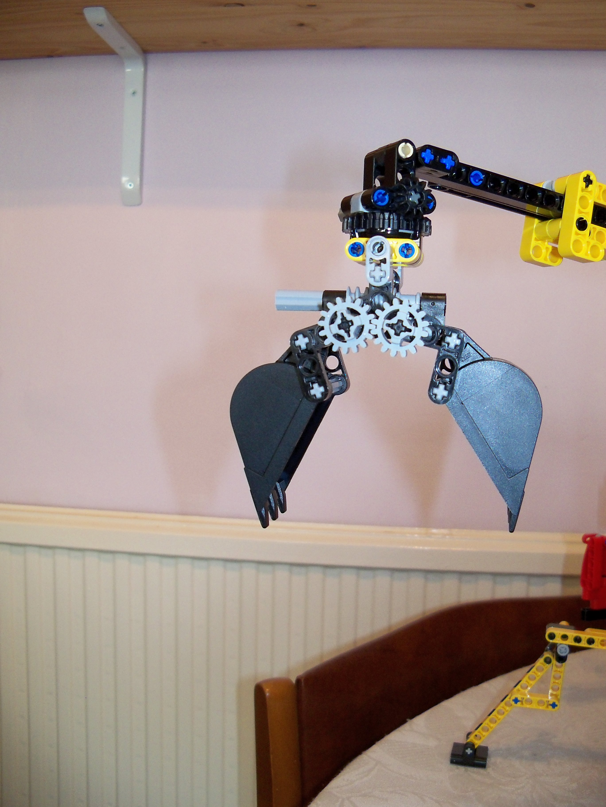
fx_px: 817
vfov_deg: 52.6
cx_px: 303
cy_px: 404
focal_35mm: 35
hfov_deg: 40.7
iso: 250
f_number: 3.5
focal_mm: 6.2
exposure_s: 1/30
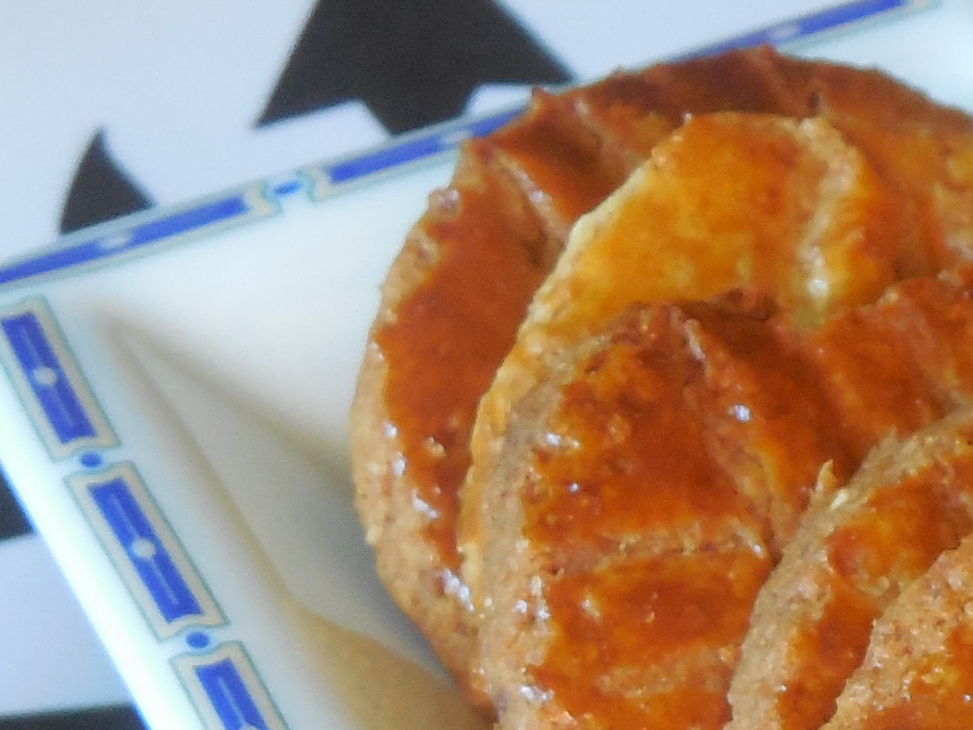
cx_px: 1458
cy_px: 777
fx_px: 7197
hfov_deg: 7.6
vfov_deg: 5.8
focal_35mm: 256
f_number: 4.6
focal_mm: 14.5
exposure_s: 1/30
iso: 400
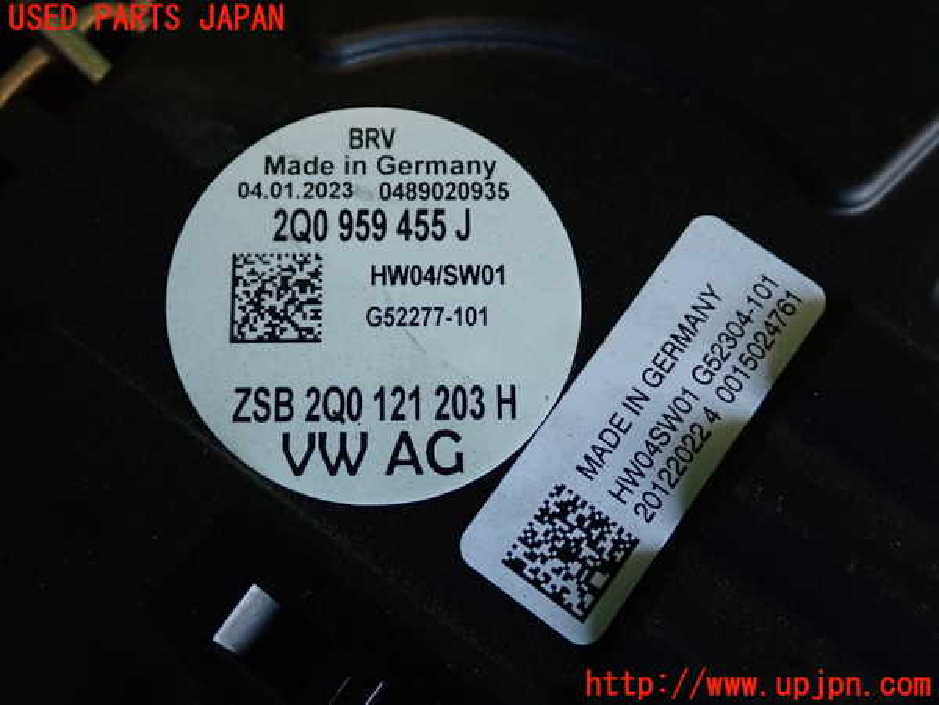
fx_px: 1194
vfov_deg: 32.9
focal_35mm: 44
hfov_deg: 42.9
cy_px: 352
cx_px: 470
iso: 400
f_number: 2.9
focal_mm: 7.84
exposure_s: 1/60
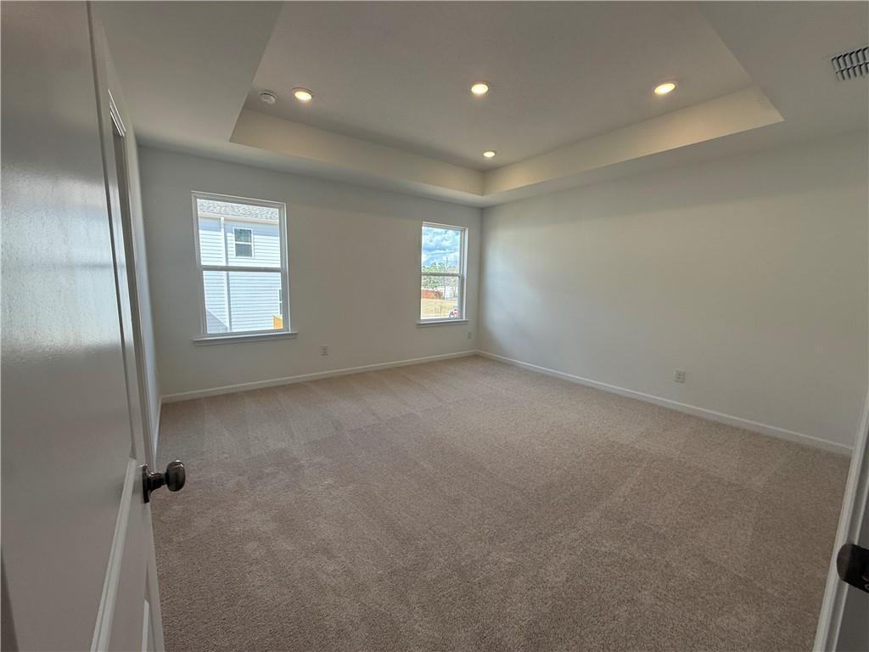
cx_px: 434
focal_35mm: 14
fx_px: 351
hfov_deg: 102.1
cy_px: 326
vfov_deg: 85.7
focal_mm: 2.22
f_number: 2.2
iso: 64
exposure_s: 1/262
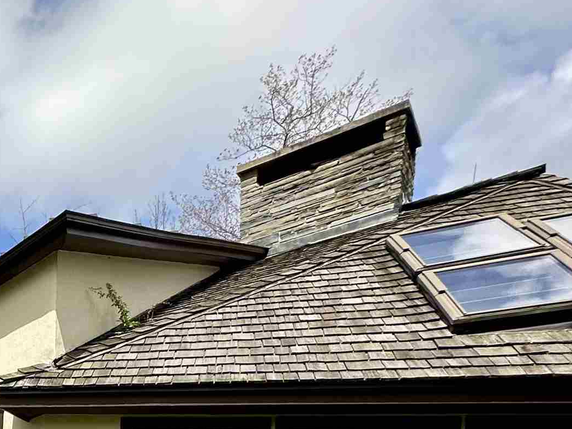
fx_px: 678
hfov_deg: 31.2
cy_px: 614
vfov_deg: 26.9
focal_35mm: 41
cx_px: -226
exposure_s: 1/1247
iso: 50
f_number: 2.2
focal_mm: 2.22
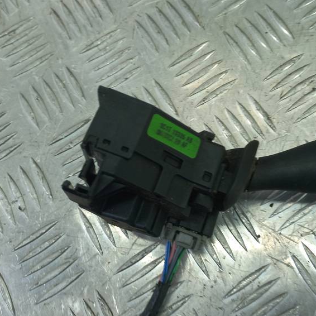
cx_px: 208
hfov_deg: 41.4
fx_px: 413
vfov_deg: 41.7
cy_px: 132
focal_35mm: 40
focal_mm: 4.6
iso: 50
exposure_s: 1/50
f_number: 1.8
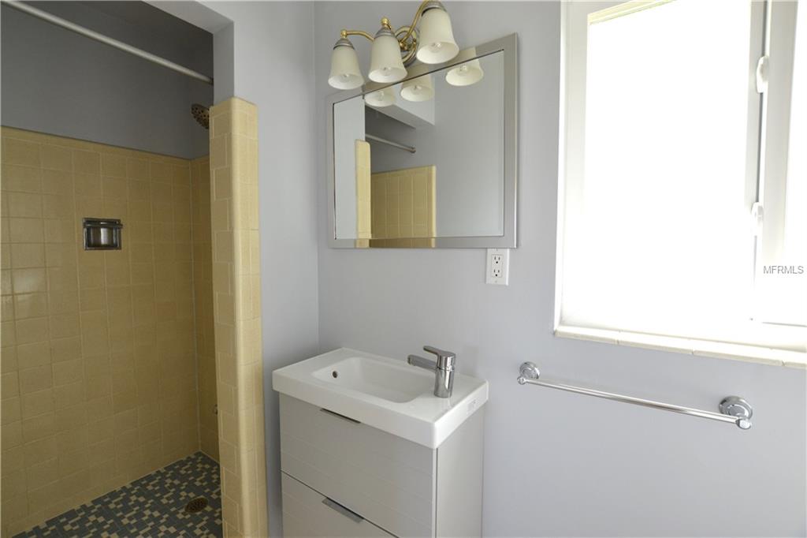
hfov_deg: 100.4
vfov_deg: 77.3
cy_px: 269
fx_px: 336
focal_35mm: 15
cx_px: 404
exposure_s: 1/60
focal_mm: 10
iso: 400
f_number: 5.6
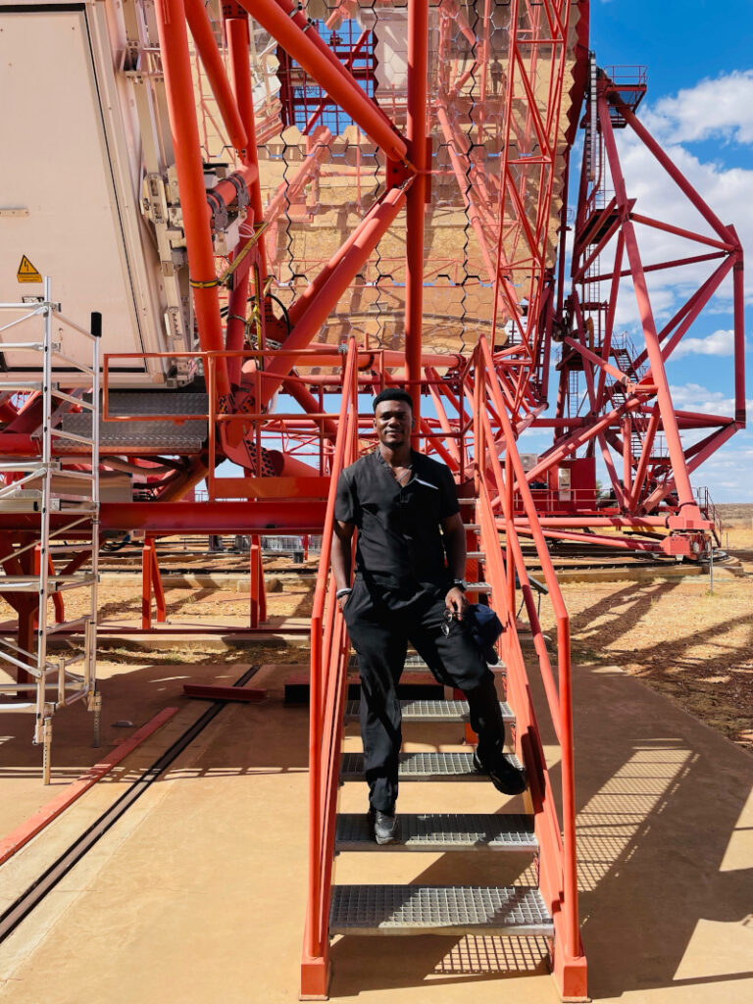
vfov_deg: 67.3
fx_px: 754
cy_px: 502
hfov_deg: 53.1
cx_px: 376
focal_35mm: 26
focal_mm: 4.2
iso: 32
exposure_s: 1/2353
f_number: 1.6
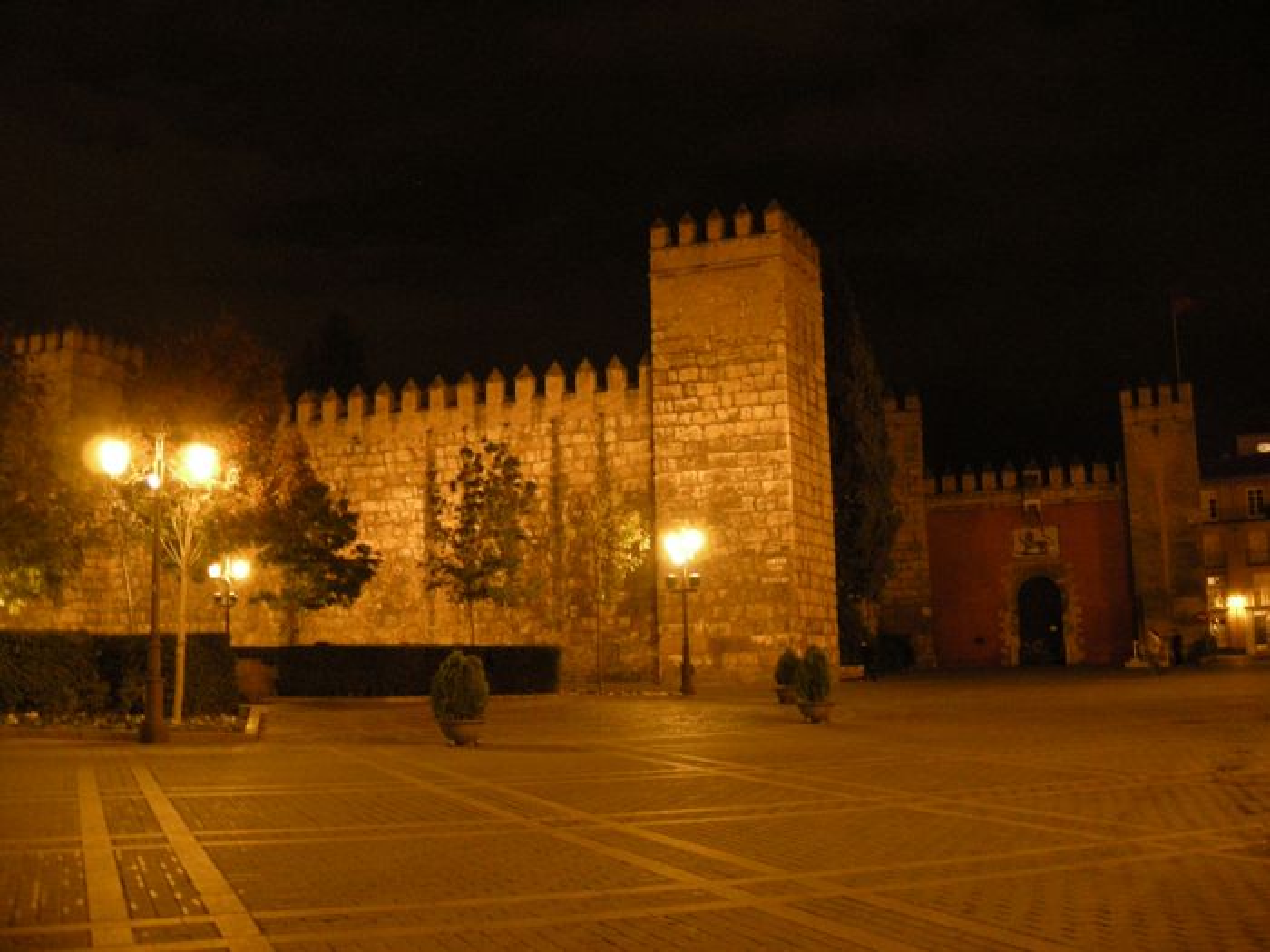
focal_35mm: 35
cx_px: 635
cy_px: 476
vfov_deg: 40.7
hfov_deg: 52.6
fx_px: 1284
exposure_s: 1/12.3
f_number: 2.7
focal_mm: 7.5
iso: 400
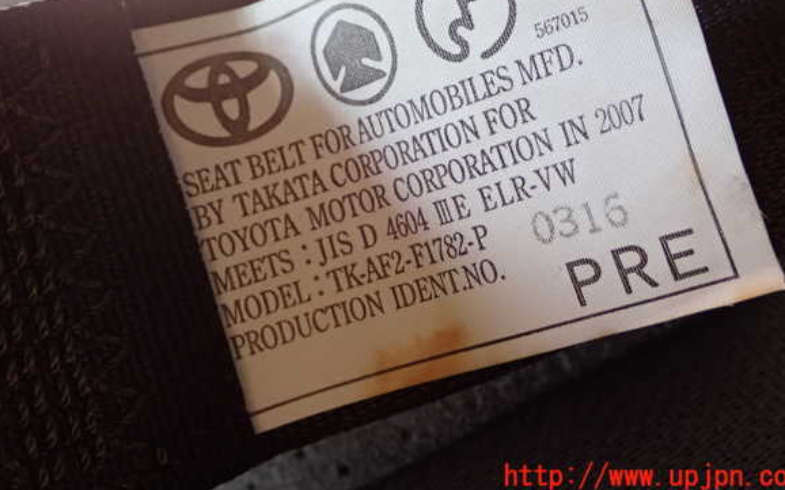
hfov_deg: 36.9
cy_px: 189
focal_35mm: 55
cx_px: 403
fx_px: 1176
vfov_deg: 23.5
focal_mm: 9.01
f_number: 3.2
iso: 320
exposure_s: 1/50
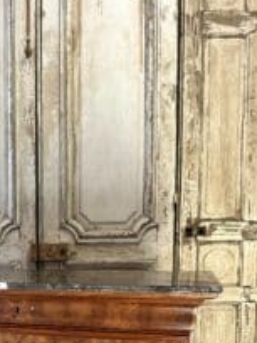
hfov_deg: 30.0
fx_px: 465
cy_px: 313
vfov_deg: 37.6
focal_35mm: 47
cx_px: 45
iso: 125
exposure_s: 1/50
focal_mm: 6.86
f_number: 1.78
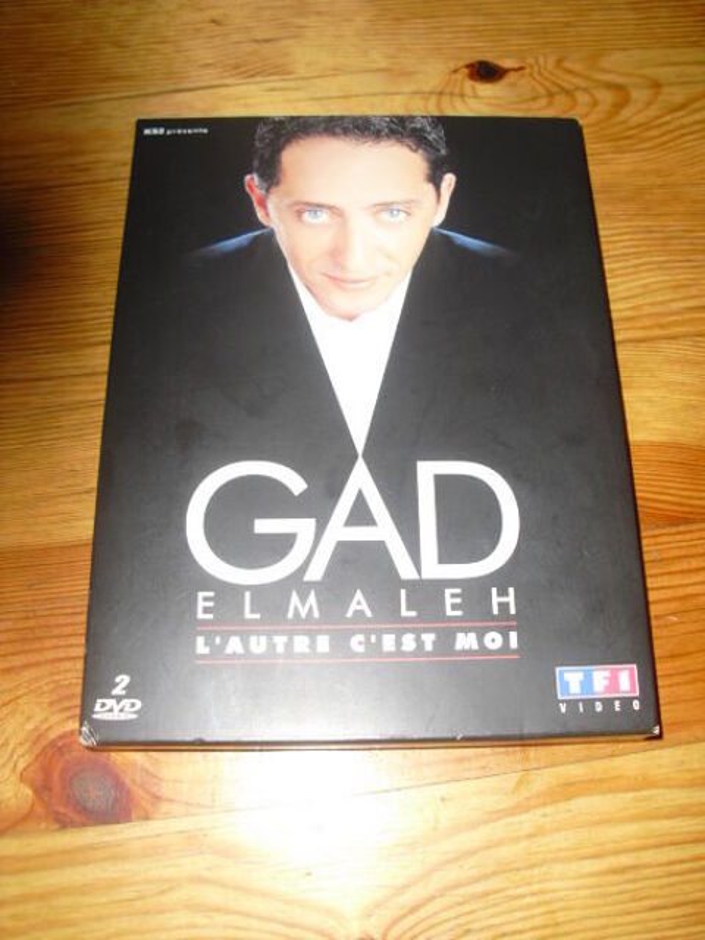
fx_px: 978
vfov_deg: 51.4
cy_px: 470
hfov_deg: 39.7
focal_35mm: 36
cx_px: 352
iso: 100
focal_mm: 6.3
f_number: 3.1
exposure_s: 1/60
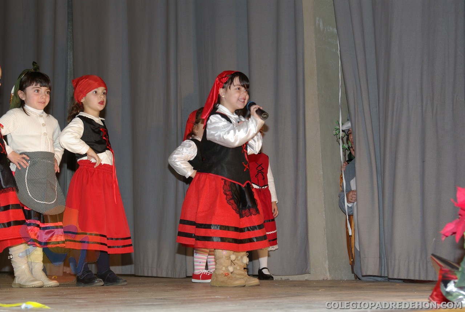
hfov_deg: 33.4
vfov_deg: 22.7
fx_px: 776
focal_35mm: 60
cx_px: 232
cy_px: 156
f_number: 5.6
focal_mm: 40
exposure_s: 1/60
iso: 400
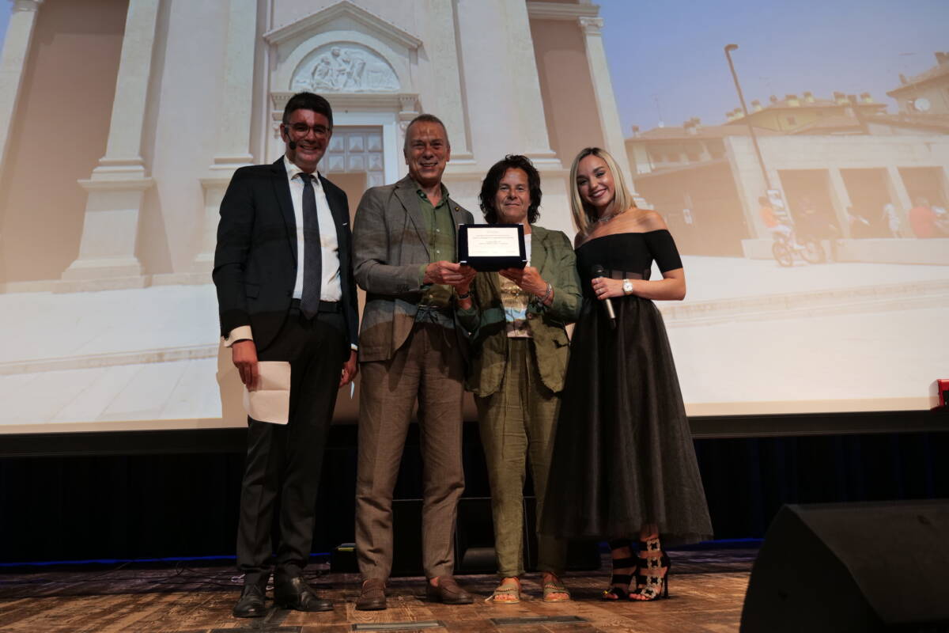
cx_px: 474
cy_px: 316
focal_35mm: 46
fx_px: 1213
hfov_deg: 42.7
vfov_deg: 29.2
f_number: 4
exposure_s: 1/60
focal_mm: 46
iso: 1250
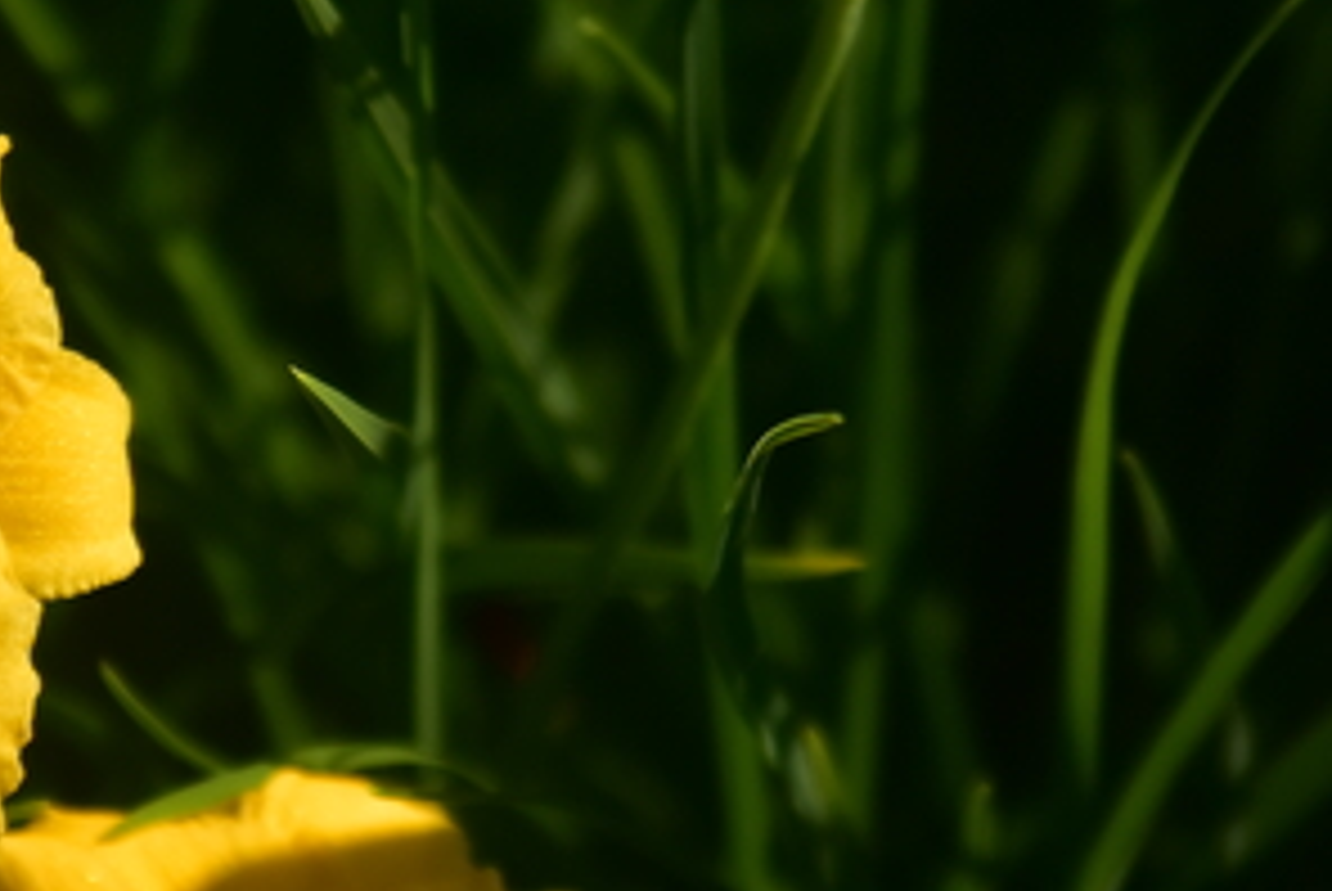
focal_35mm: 608
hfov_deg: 3.4
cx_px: 18
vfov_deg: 2.3
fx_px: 22518
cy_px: 736
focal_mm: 200
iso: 640
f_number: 6
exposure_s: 1/5000
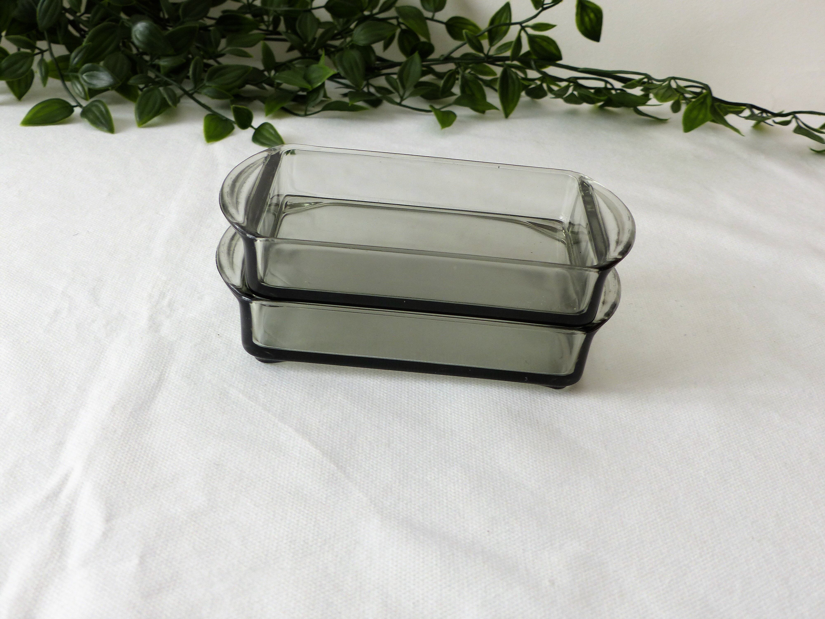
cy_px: 310
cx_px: 412
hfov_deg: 37.5
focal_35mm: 51
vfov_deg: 28.6
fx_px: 1215
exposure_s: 1/60
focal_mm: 8.7
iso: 100
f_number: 2.8
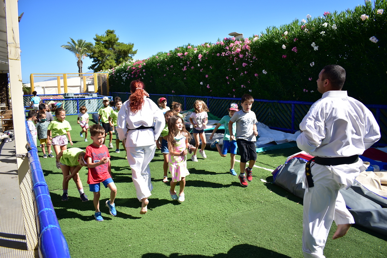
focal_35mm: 27
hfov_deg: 67.4
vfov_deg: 48.0
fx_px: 290
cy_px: 129
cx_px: 194
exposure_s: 1/640
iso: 100
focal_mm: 18
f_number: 3.5
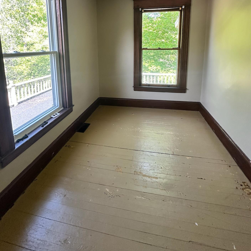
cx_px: 123
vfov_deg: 76.0
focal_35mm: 18
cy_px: 69
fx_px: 148
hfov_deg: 80.7
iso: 200
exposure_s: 1/99
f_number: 2.2
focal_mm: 2.22
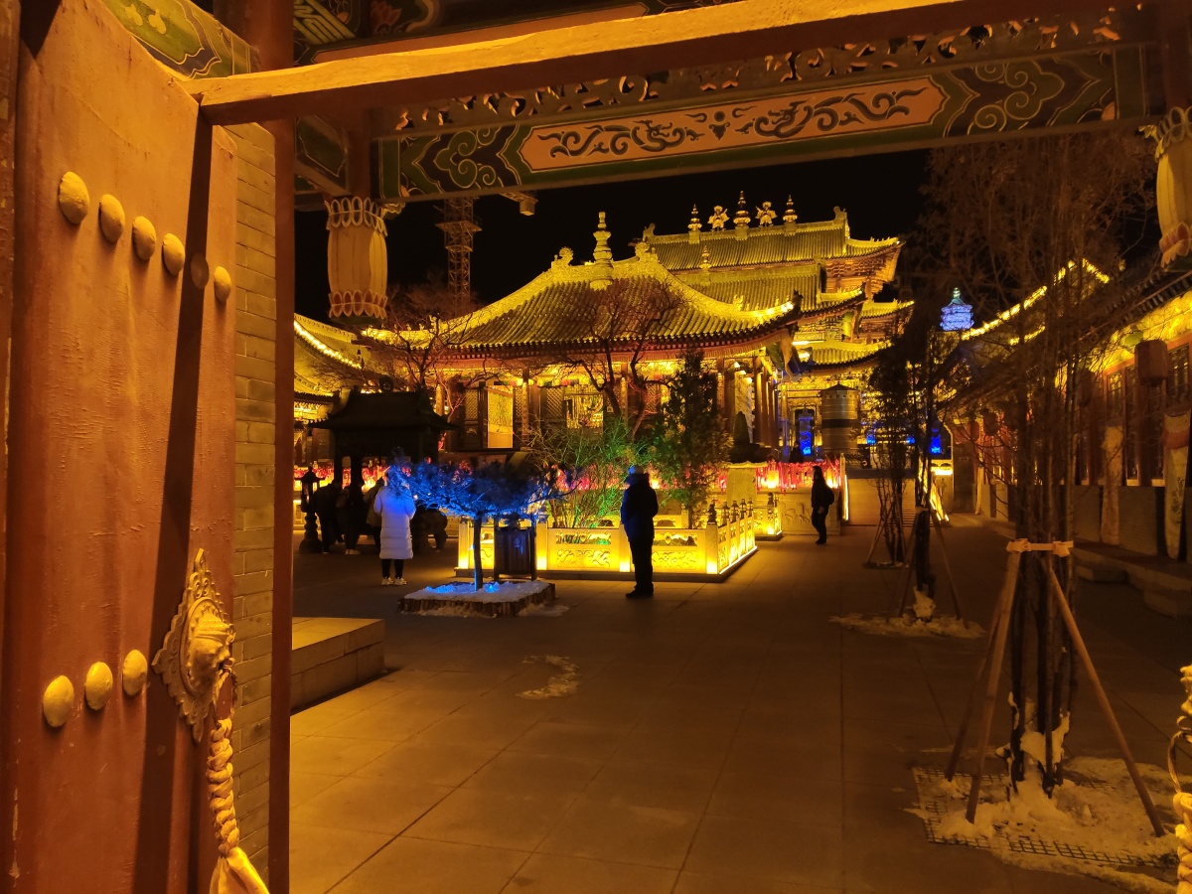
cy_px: 447
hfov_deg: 67.3
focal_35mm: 26
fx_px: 895
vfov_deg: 53.1
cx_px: 596
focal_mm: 4.77
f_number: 1.75
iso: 591
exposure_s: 1/33
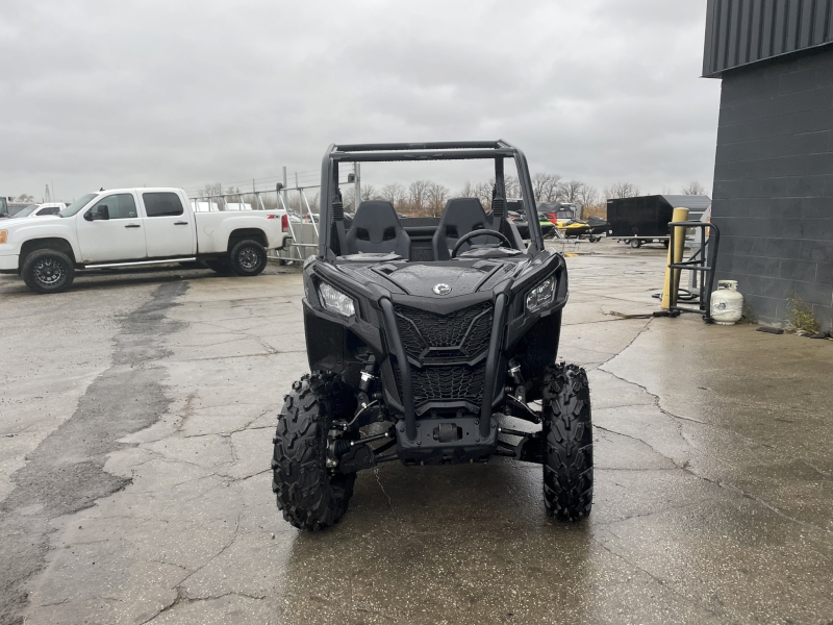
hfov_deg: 67.3
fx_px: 626
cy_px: 312
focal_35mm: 26
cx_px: 416
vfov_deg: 53.1
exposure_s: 1/292
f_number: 1.6
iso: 32
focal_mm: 4.2
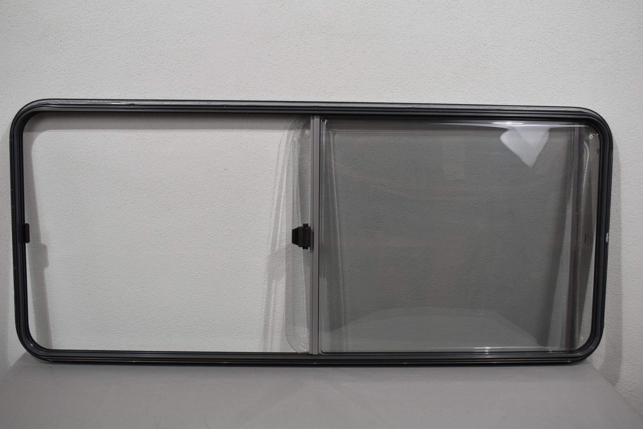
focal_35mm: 34
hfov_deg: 55.1
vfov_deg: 38.4
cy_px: 214
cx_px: 322
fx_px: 616
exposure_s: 1/125
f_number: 5.6
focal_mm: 23
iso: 400
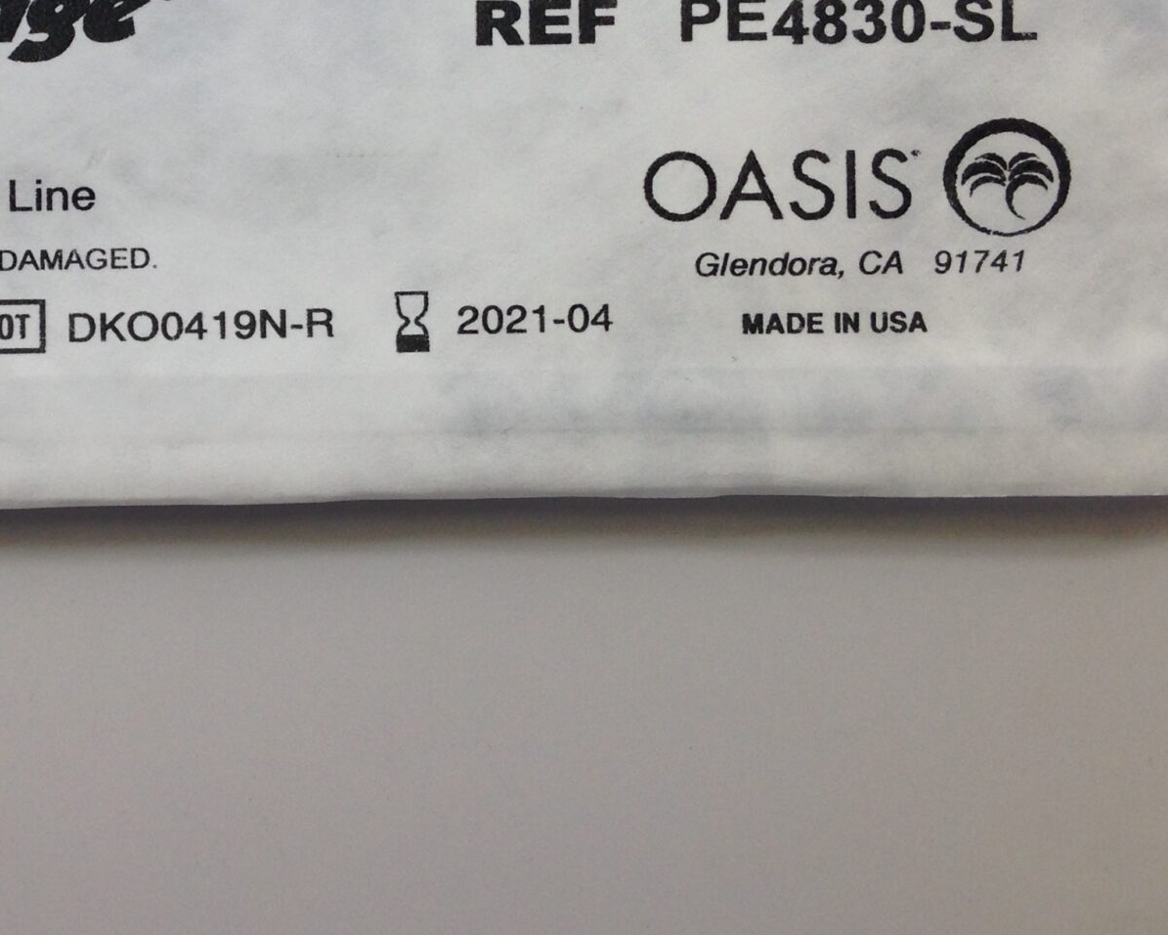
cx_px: 187
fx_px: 2385
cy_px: 111
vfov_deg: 21.7
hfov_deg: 26.8
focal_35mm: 69
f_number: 2.4
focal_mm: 4.12
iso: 50
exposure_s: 1/60
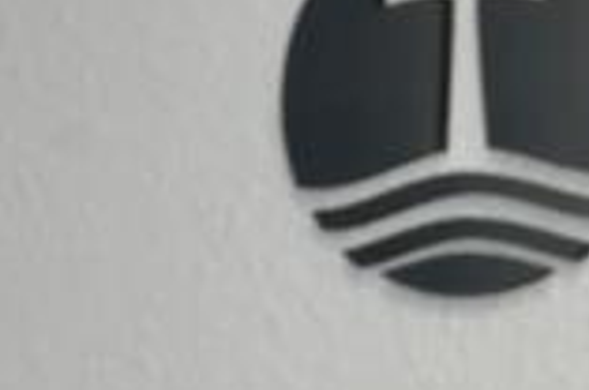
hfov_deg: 4.6
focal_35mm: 441
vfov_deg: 3.1
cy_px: 1123
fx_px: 7205
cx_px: 889
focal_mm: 45
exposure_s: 1/100
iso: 1600
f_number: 5.6
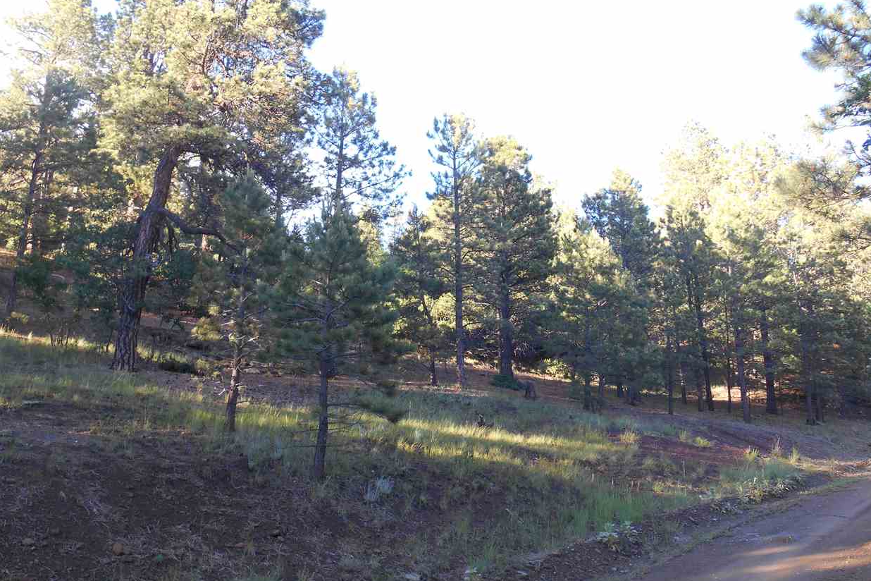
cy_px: 318
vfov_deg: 46.3
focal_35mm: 28
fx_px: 677
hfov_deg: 65.5
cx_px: 439
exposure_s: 1/50
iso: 80
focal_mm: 4.7
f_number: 3.4
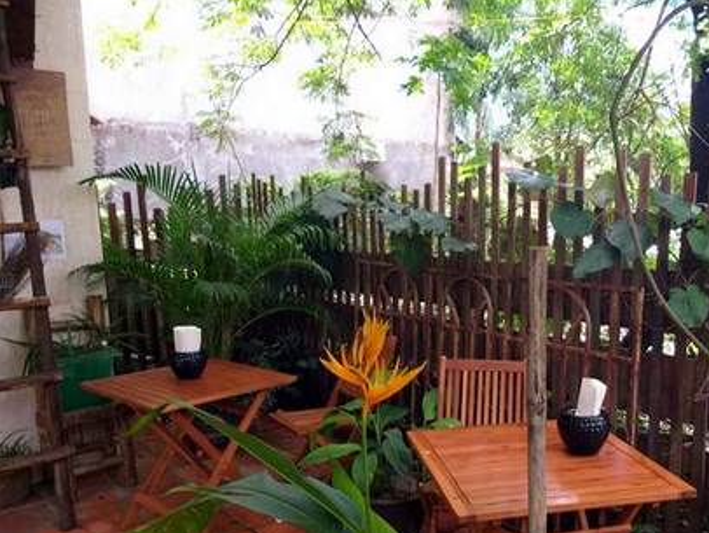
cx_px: 435
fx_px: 656
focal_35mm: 32
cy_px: 326
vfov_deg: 43.9
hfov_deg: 56.2
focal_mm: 3.93
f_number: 1.7
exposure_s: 1/100
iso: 40
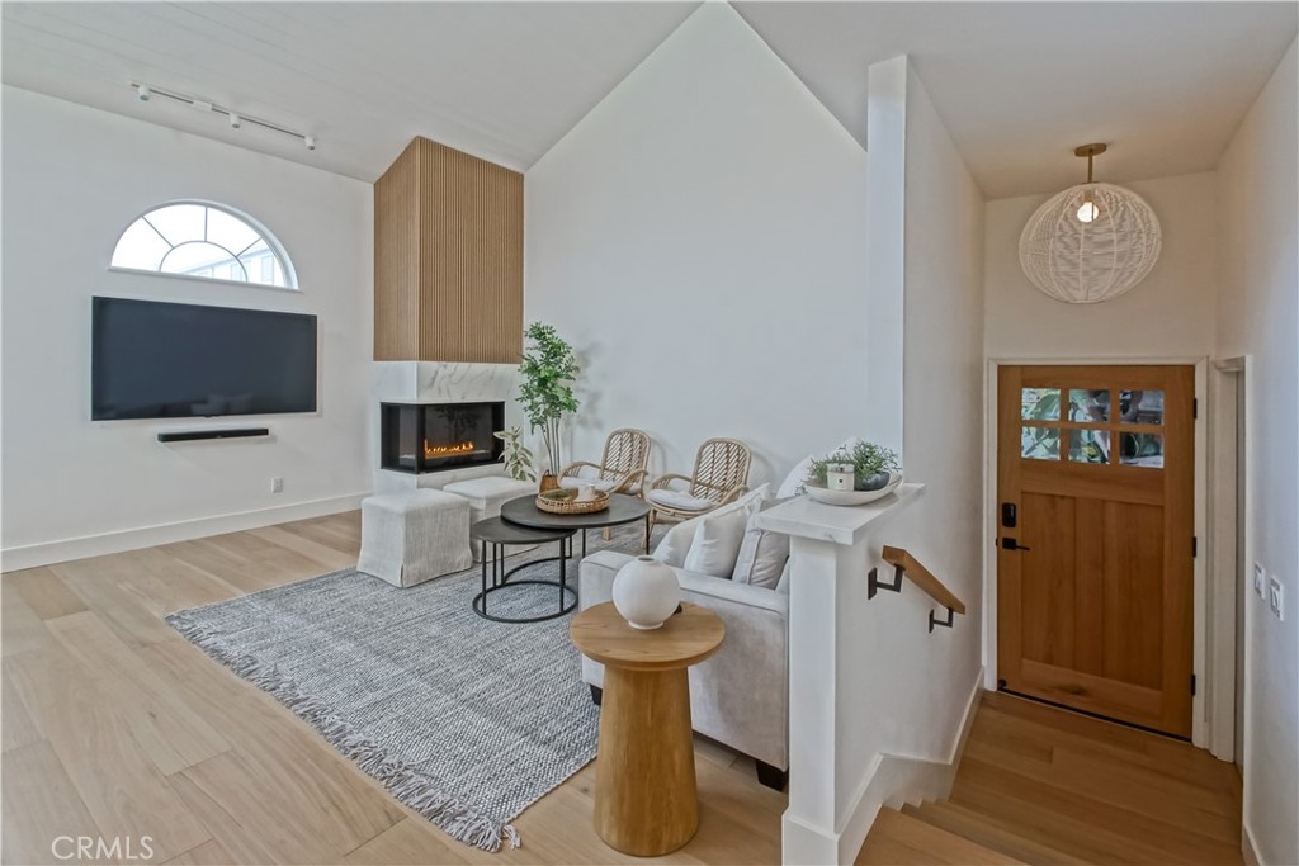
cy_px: 433
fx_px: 541
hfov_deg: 100.4
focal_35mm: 15
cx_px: 650
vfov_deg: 77.3
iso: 400
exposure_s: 1/30
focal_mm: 10
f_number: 8
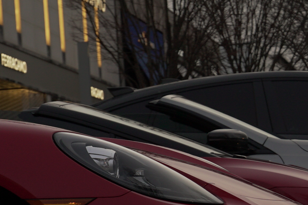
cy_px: 230
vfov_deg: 7.0
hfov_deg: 10.4
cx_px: 349
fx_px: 1677
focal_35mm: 196
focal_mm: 54
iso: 320
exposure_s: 1/160
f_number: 9
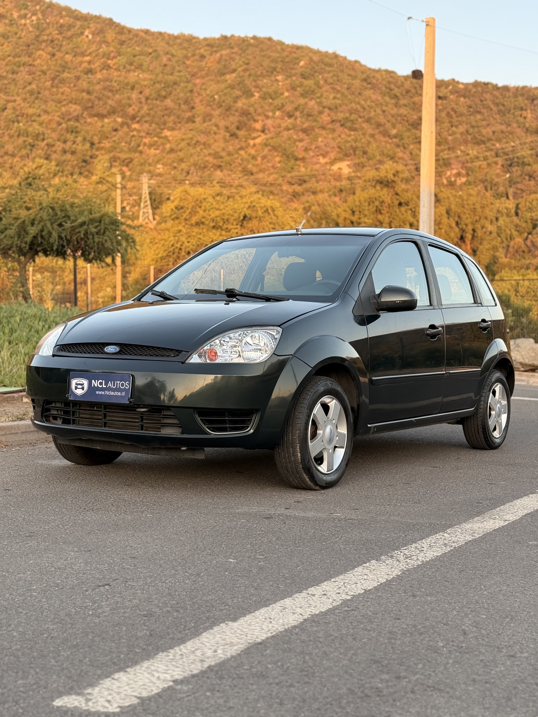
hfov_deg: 30.3
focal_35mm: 48
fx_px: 995
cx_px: 269
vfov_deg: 39.7
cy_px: 358
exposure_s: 1/242
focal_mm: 6.76
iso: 80
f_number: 1.78
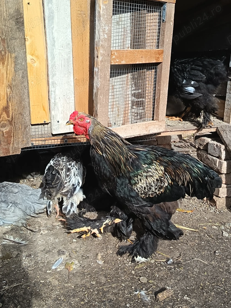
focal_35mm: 44
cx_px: 116
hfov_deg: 32.9
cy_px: 154
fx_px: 392
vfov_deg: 43.0
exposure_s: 1/600
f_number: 1.75
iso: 114
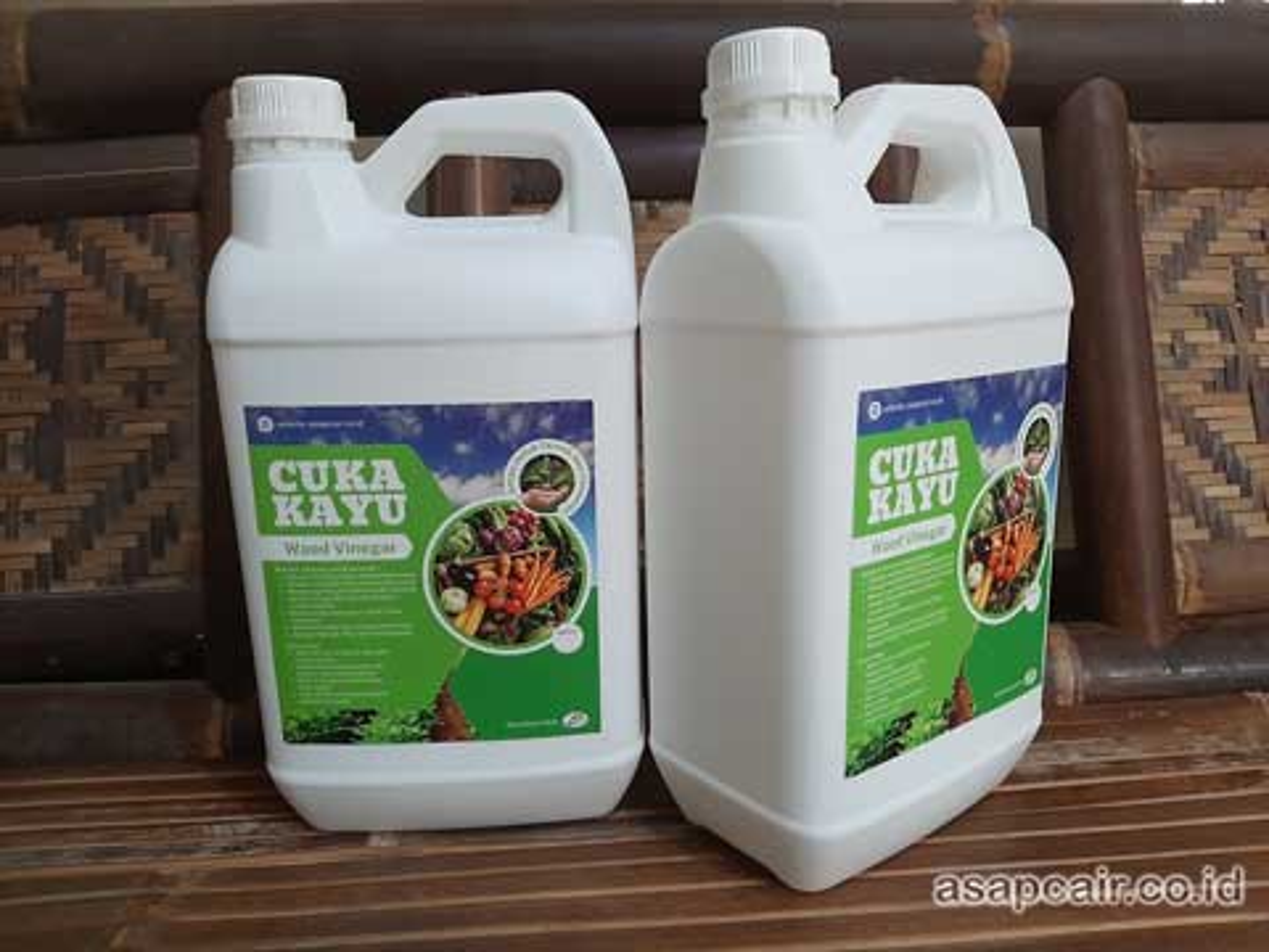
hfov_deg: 65.3
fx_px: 990
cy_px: 476
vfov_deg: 51.4
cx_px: 634
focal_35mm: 27
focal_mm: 3.93
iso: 400
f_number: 1.7
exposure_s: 1/25
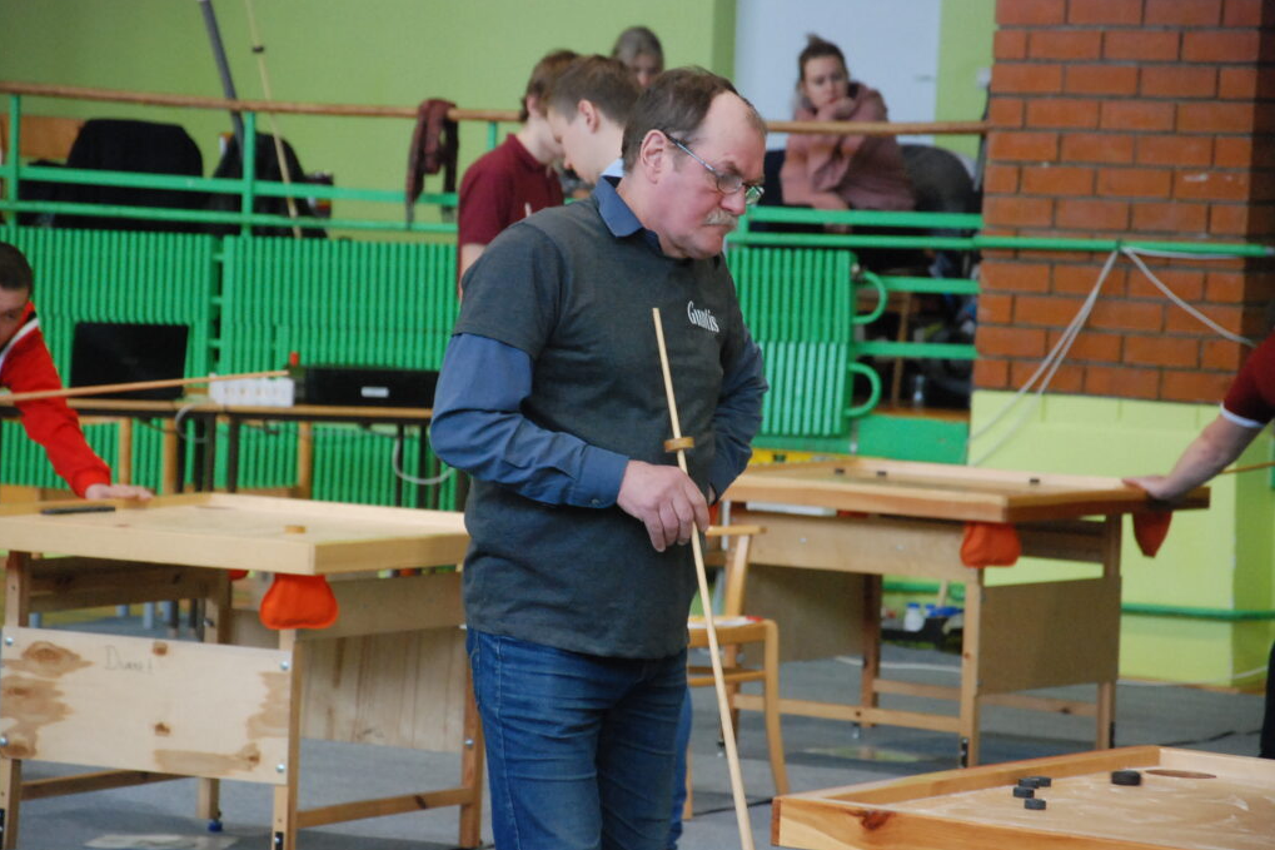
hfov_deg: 13.0
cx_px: 636
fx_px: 5612
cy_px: 426
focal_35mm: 159
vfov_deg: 8.7
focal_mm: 105
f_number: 5.6
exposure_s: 1/60
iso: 1600
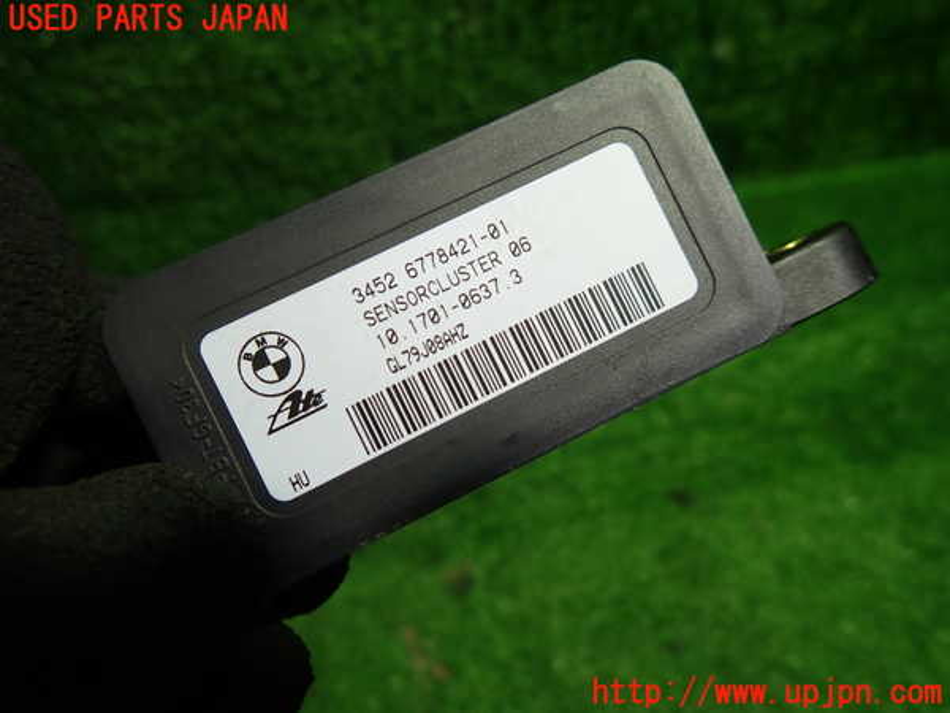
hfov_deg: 69.4
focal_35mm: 25
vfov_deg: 54.9
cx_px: 475
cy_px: 356
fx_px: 686
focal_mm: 4.5
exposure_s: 1/60
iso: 160
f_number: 2
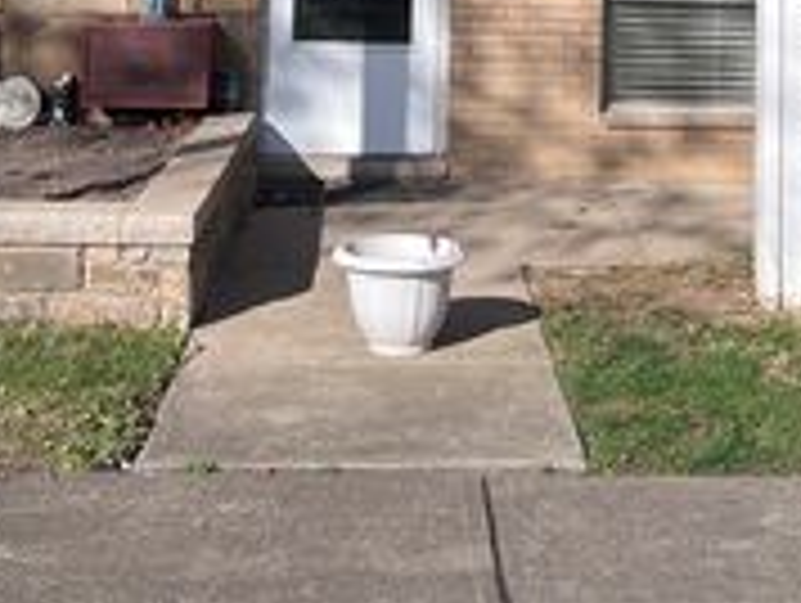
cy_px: -236
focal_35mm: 73
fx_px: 1691
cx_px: 446
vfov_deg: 18.4
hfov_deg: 26.6
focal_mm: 5.1
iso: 50
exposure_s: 1/2825
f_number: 1.6
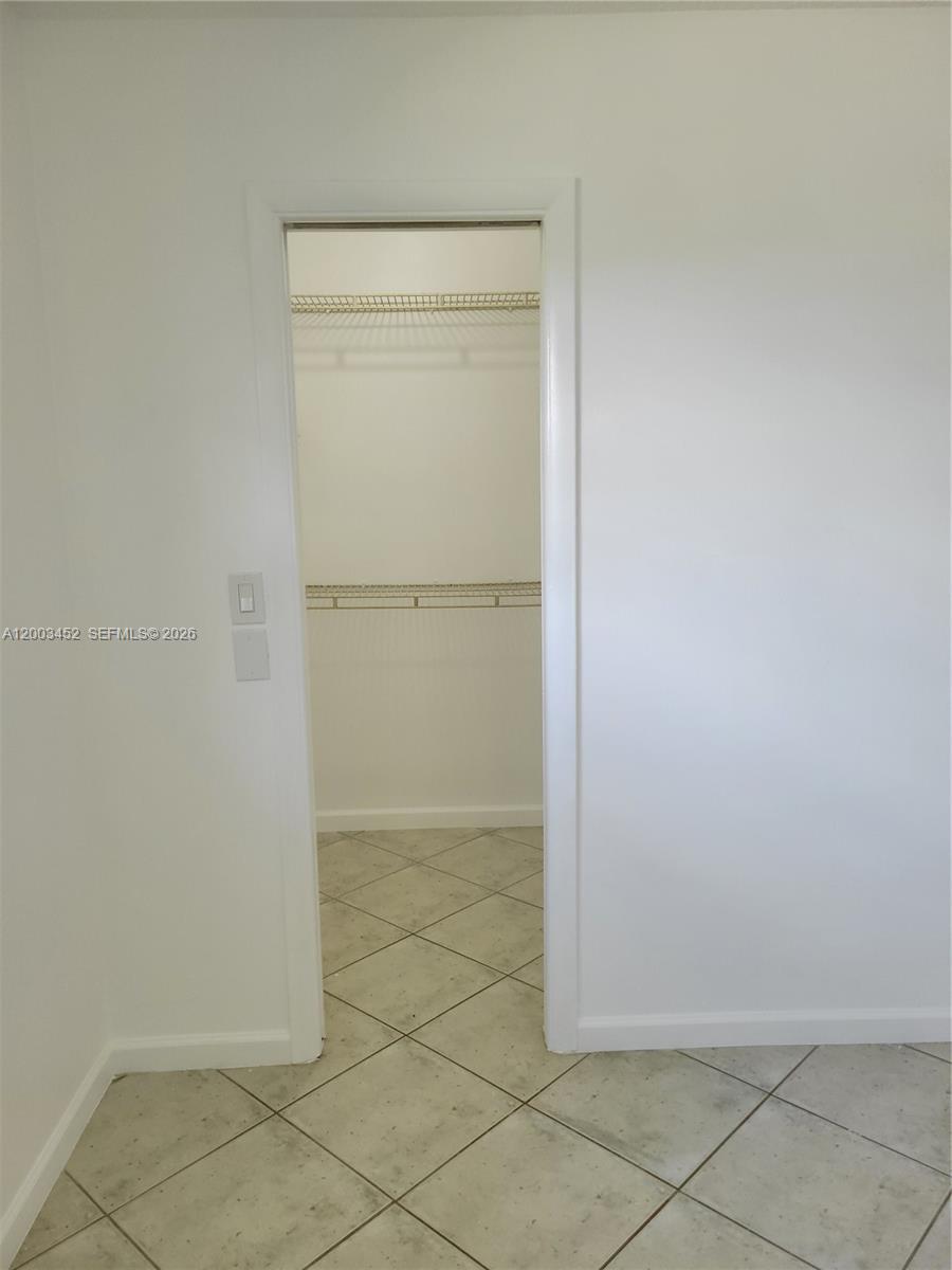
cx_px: 476
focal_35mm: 26
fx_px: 953
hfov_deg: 53.1
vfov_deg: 67.3
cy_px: 635
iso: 80
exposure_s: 1/120
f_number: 1.8
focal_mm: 5.4
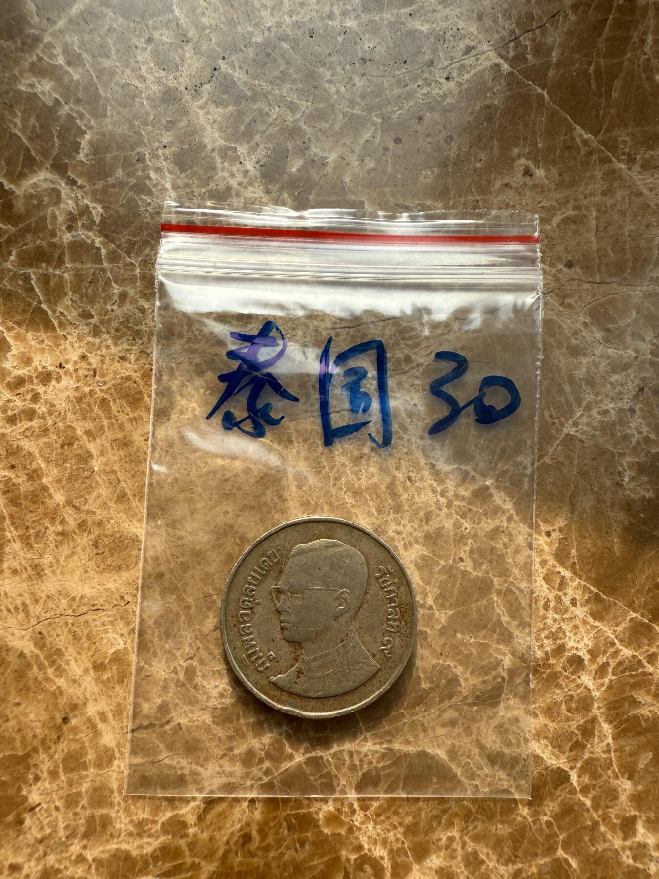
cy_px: 440
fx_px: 609
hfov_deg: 56.8
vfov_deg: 71.6
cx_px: 330
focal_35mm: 24
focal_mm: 2.22
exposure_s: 1/307
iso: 40
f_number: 2.2
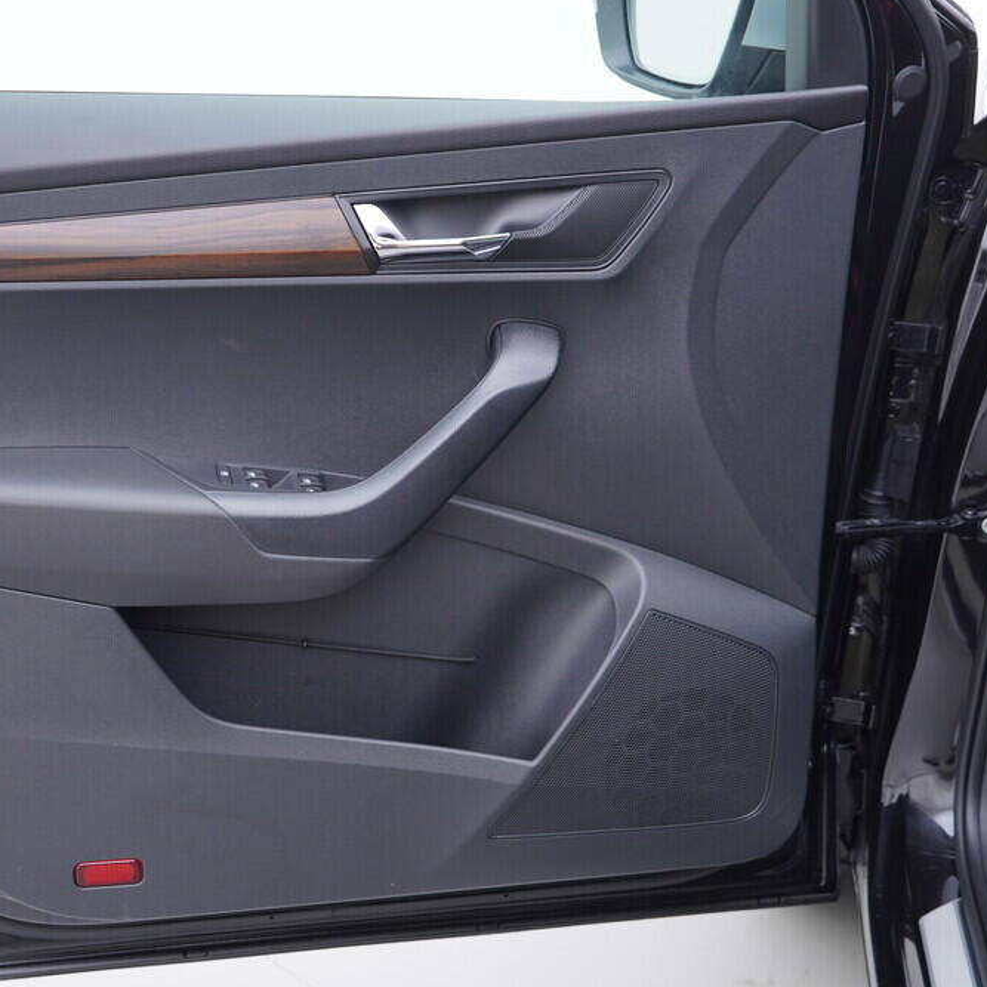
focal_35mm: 47
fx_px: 1516
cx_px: 249
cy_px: 501
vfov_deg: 36.1
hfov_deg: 35.3
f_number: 2.8
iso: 125
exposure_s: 1/40
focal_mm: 24
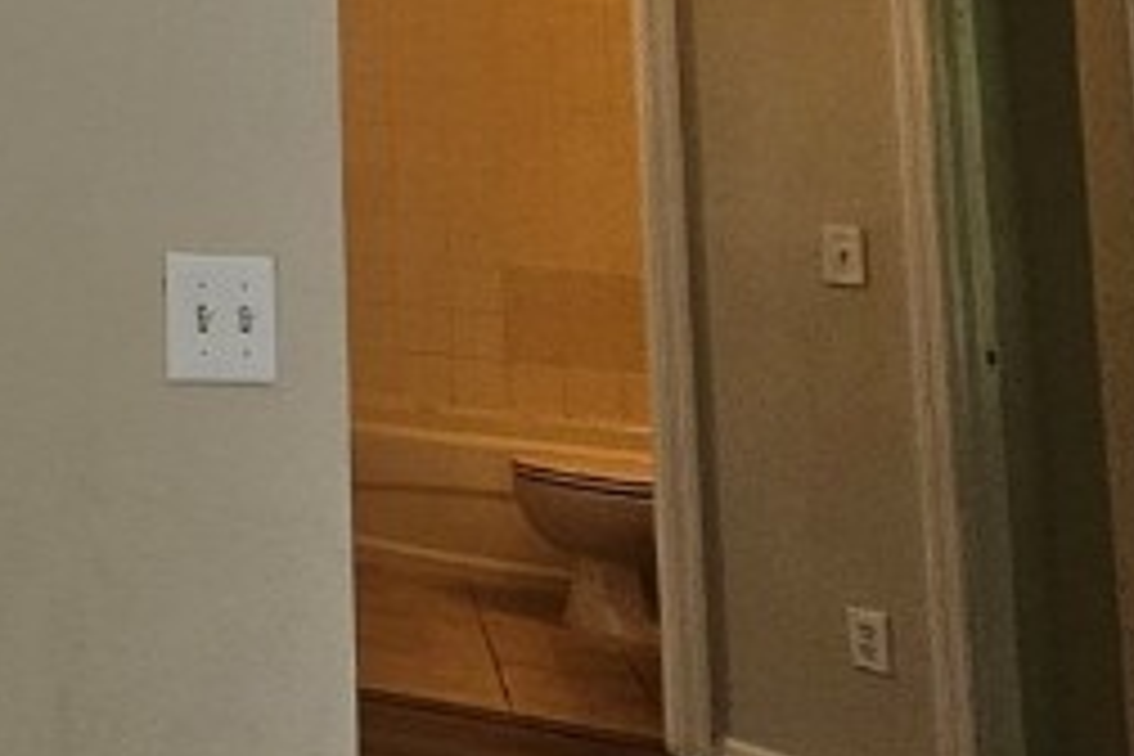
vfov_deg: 22.6
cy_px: -162
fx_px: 1732
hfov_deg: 23.2
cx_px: -814
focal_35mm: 55
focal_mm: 2.2
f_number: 2.2
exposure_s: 1/100
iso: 100
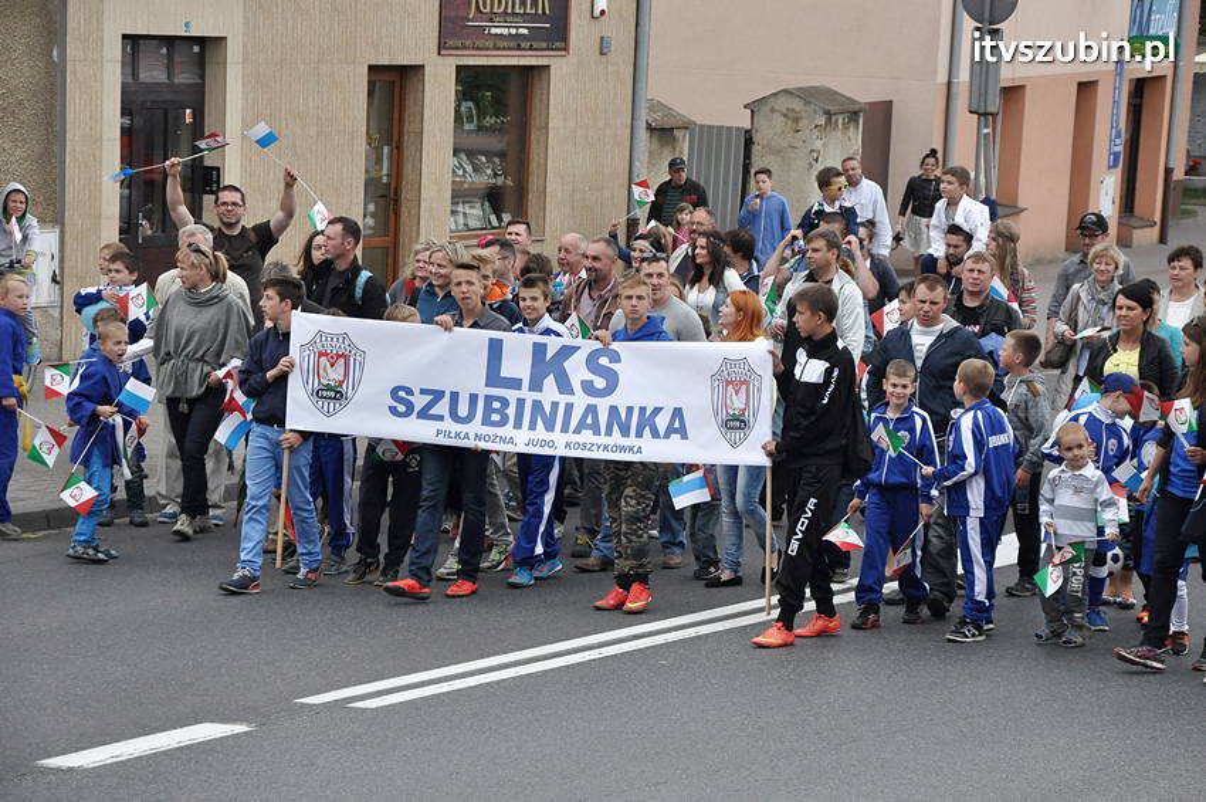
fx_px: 4016
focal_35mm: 120
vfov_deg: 11.4
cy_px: 401
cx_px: 603
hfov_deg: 17.1
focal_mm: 80
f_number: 7.1
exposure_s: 1/1250
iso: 1250
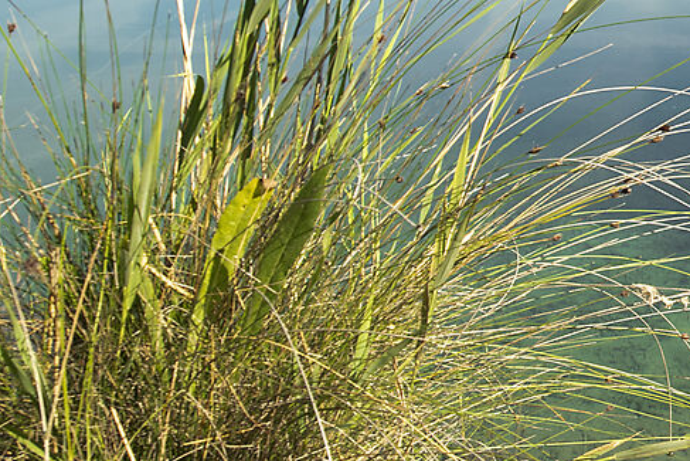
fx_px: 1323
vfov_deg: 19.0
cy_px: -44
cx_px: 1141
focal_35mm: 69
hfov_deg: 22.0
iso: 100
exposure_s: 1/160
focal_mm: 14
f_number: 8
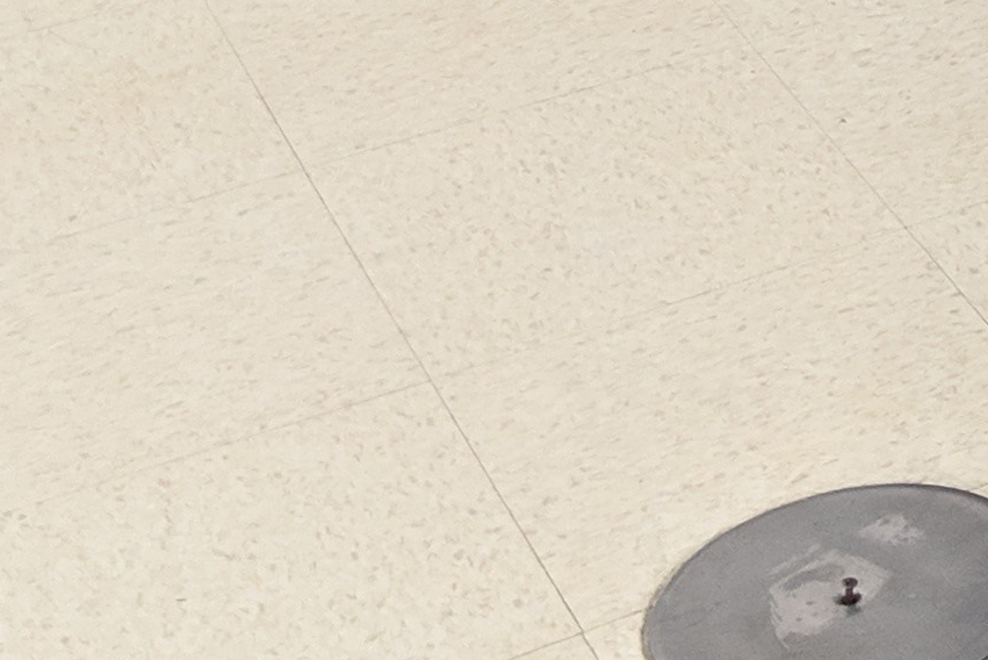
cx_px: 2077
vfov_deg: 9.8
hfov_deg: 13.0
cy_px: -514
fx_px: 3651
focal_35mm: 133
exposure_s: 1/125
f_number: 1.8
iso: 199
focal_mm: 4.44
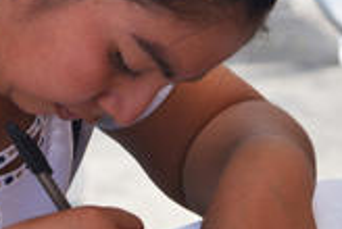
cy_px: 83
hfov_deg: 7.1
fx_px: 2750
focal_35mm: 289
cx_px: 90
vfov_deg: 4.8
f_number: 5.6
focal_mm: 95
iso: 200
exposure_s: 1/320
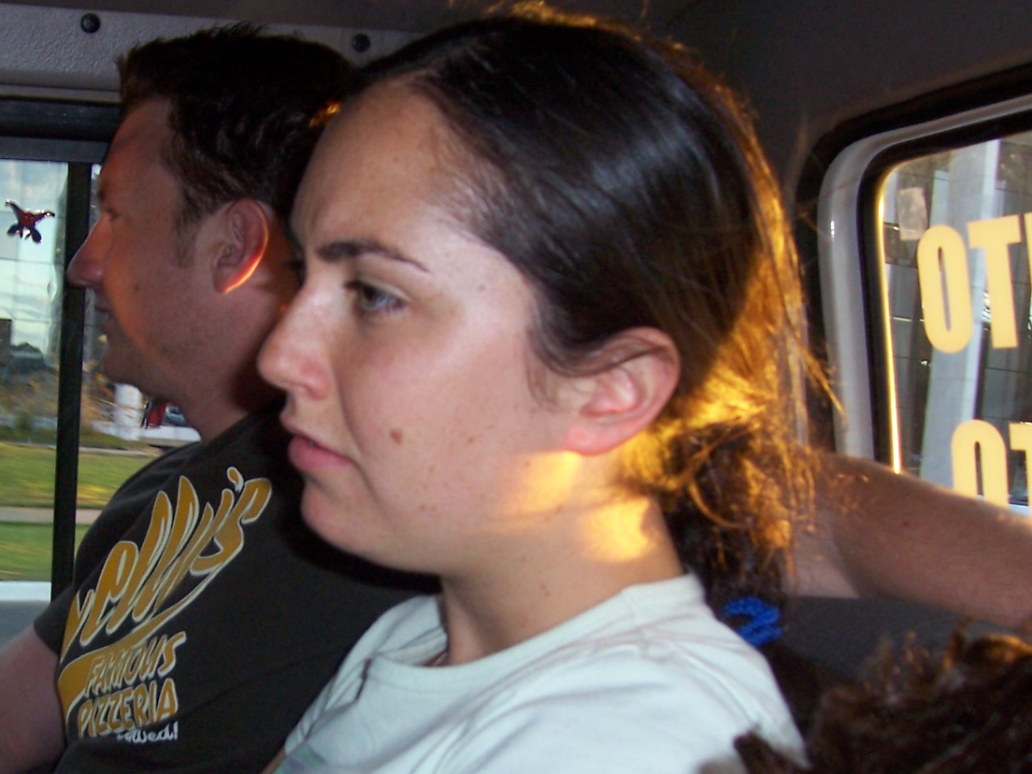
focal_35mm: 51
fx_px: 1520
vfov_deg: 28.2
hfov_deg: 37.0
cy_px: 556
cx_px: 315
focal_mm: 5.6
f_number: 2.7
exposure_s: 1/60
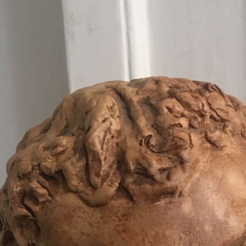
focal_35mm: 89
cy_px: 379
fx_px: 716
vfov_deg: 17.4
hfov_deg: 18.9
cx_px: 257
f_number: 2.2
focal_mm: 4.15
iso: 100
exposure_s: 1/33
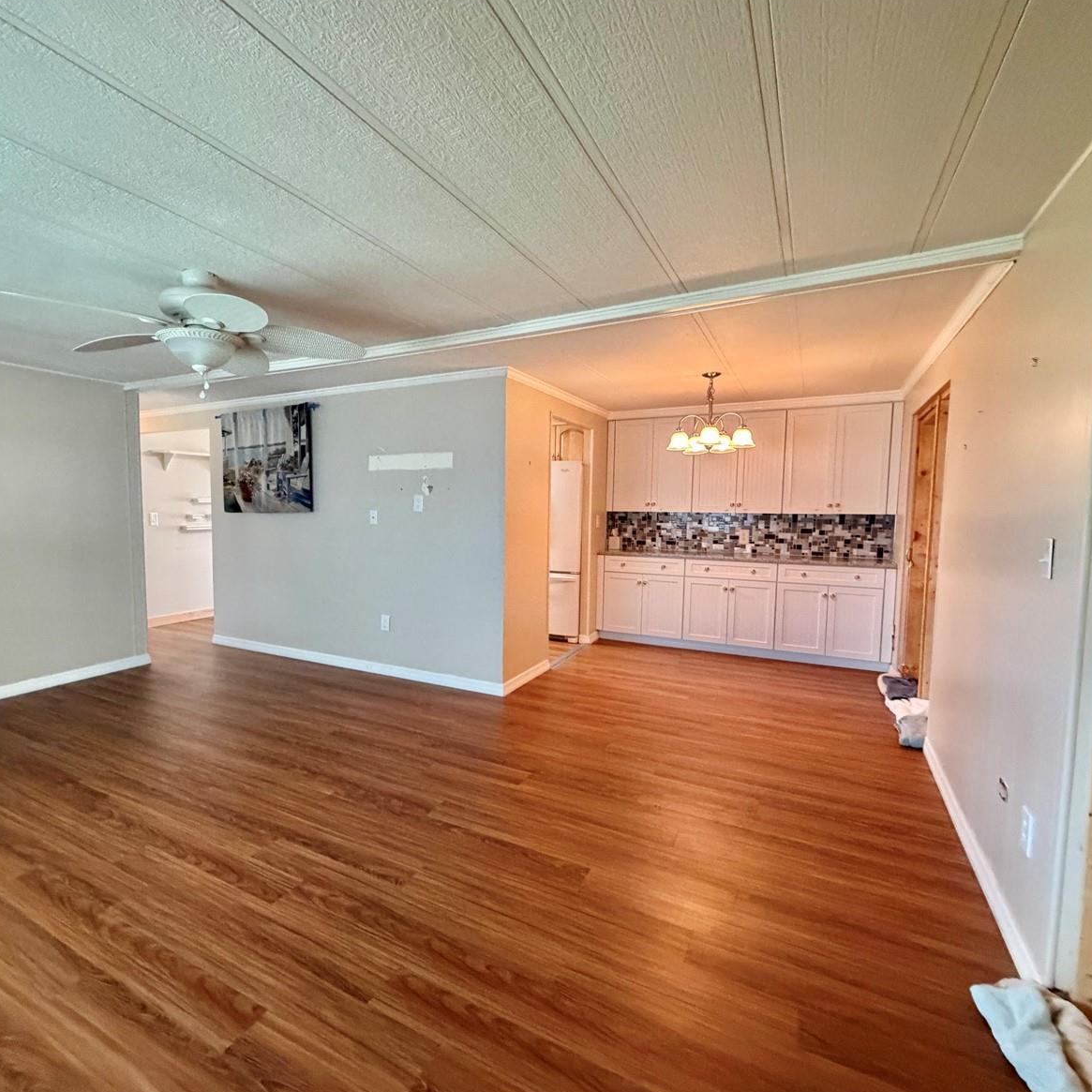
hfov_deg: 83.5
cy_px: 551
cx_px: 471
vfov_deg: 84.0
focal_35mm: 17
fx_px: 607
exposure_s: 1/60
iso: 640
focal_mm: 2.22
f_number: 2.2
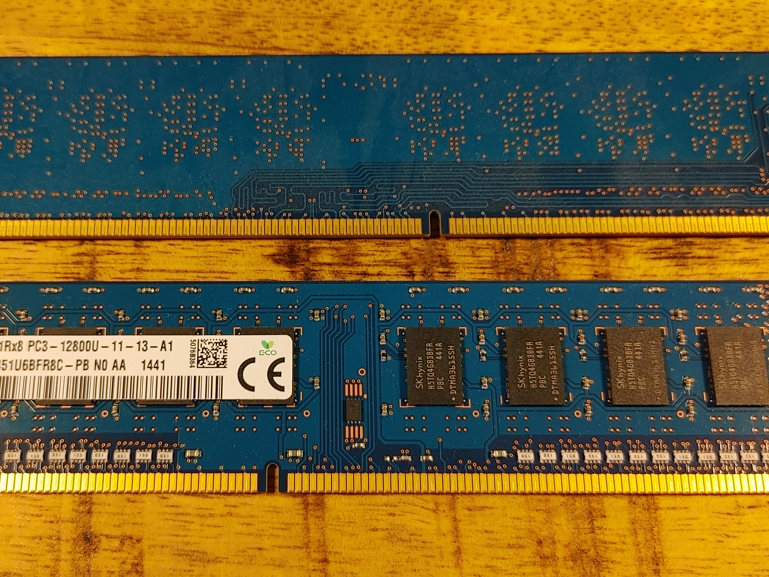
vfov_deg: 36.8
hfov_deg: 47.6
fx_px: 866
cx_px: 310
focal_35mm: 39
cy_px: 291
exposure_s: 1/100
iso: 200
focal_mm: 4.81
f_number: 1.8
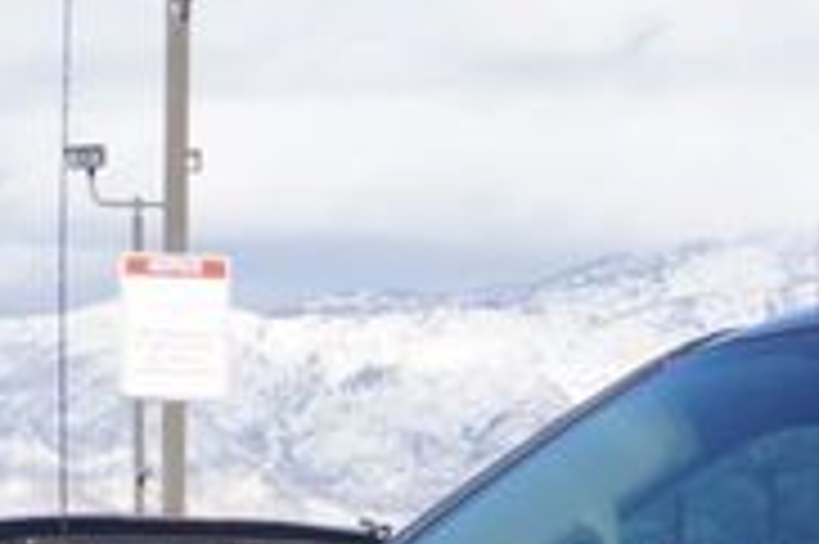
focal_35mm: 279
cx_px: 1179
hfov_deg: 7.3
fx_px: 6337
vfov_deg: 4.8
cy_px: 1430
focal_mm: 33
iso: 100
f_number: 11
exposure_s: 1/125
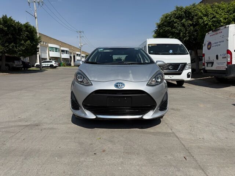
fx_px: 163
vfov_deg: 56.8
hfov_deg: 71.6
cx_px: 118
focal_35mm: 24
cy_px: 88
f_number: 1.78
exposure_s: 1/8130
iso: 80
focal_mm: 6.76
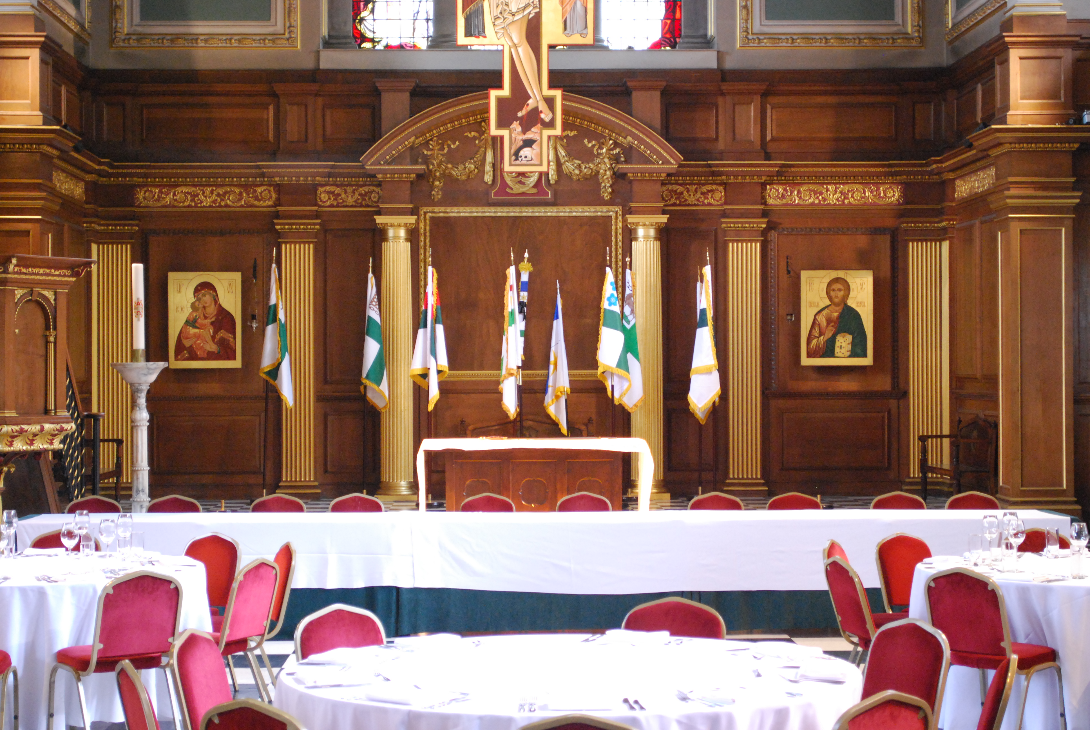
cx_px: 545
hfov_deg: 29.2
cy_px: 365
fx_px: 2092
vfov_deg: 19.8
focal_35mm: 69
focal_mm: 46
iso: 1600
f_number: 5.3
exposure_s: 1/25
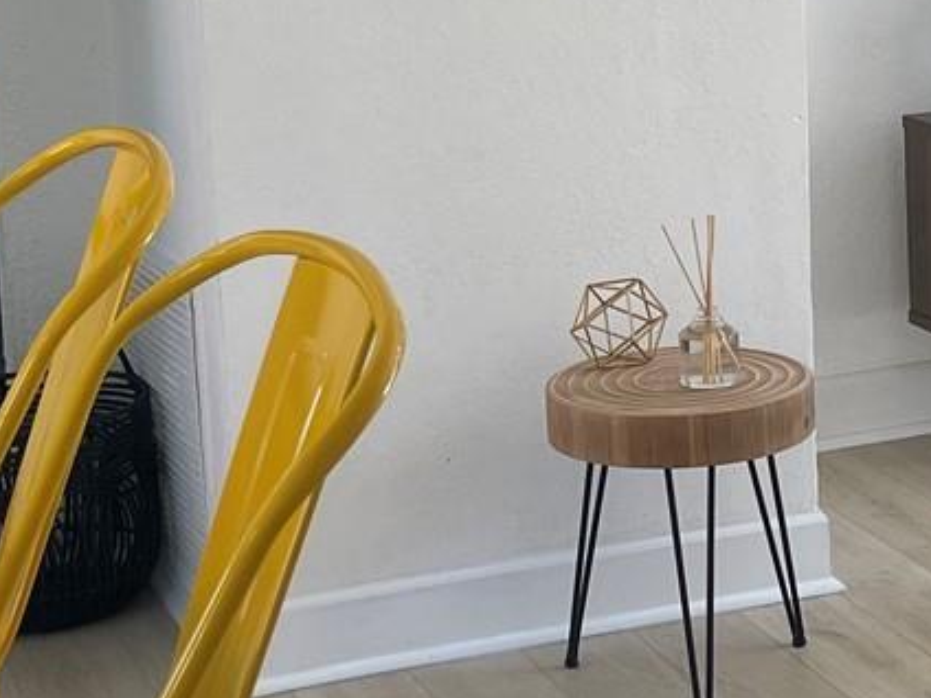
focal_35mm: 98
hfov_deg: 19.8
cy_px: 57
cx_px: 784
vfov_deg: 14.9
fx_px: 2636
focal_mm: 5.1
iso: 32
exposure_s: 1/125
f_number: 1.6
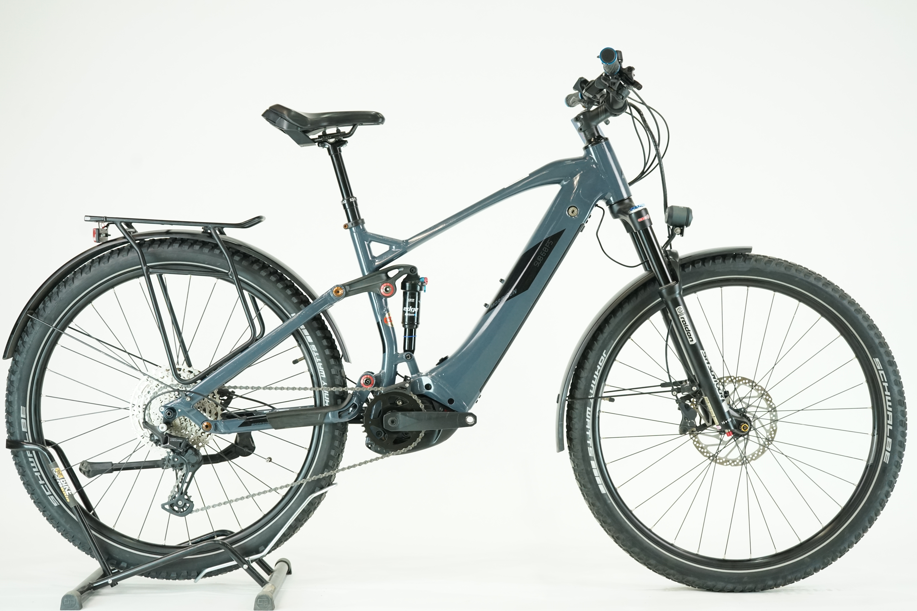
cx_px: 458
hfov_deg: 36.2
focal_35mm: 55
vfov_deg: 24.6
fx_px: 1401
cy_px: 306
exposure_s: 1/200
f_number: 5
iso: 2000
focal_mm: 55
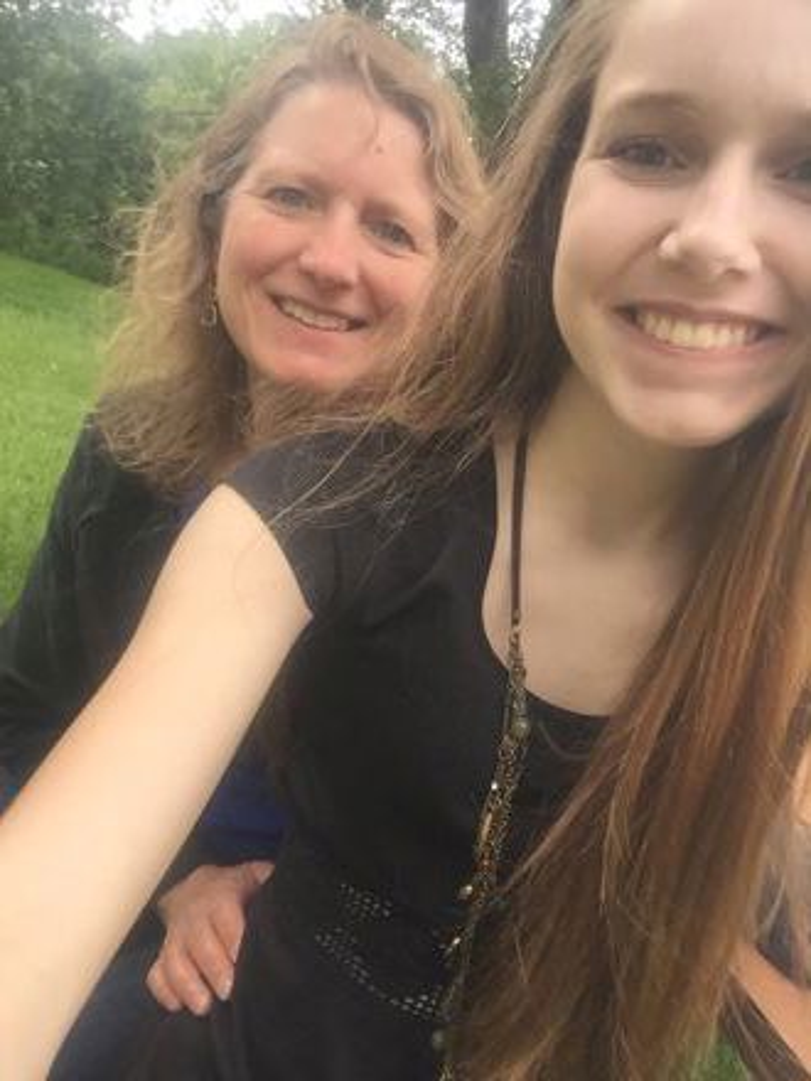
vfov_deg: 58.4
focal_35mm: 31
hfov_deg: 45.4
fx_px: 968
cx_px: 406
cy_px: 540
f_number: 2.2
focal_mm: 2.65
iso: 32
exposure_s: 1/126
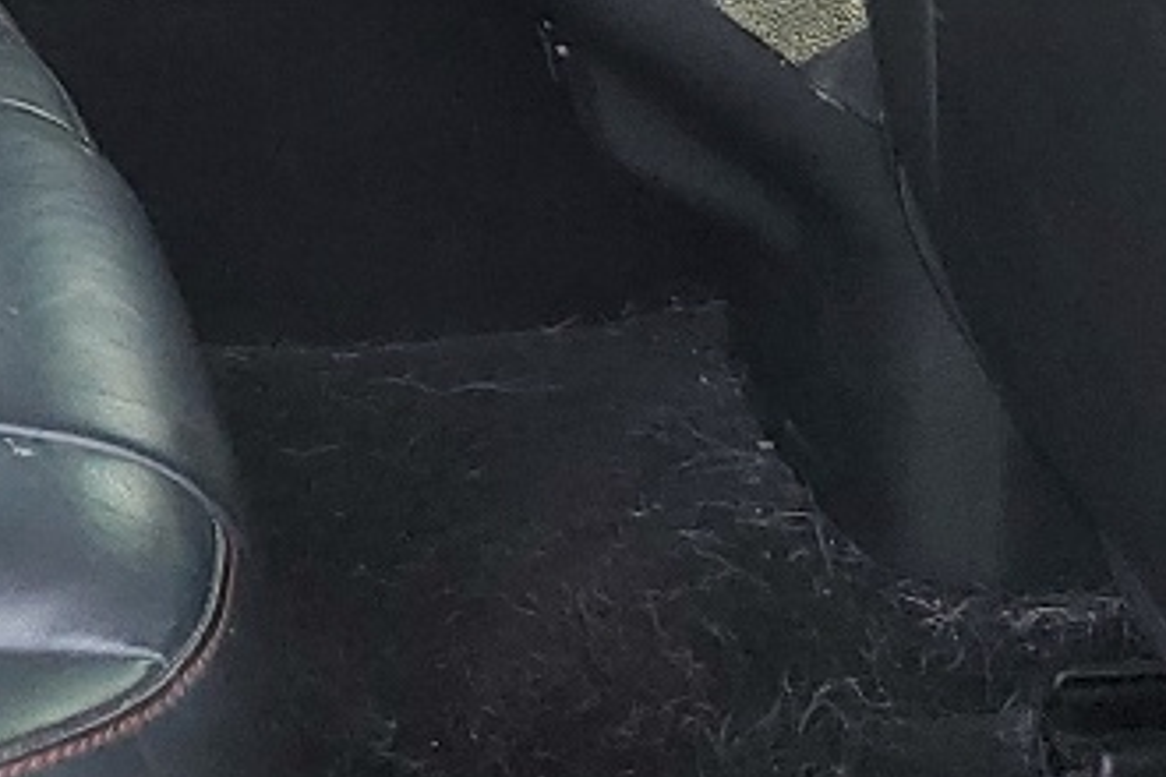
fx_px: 4243
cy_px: -689
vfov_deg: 9.8
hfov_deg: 14.6
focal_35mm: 131
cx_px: -576
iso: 51
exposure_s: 1/120
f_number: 1.5
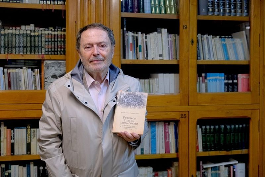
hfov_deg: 33.9
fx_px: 434
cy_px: 88
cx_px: 132
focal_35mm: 59
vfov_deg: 23.0
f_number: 4.5
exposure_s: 1/150
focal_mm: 39
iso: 2500
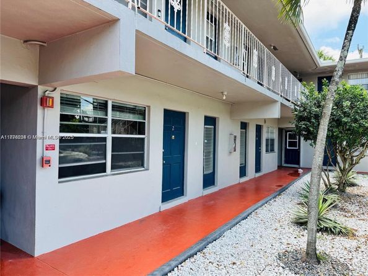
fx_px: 255
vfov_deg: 56.8
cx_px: 184
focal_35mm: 24
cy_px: 138
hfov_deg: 71.6
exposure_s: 1/633
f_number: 1.78
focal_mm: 6.76
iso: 80
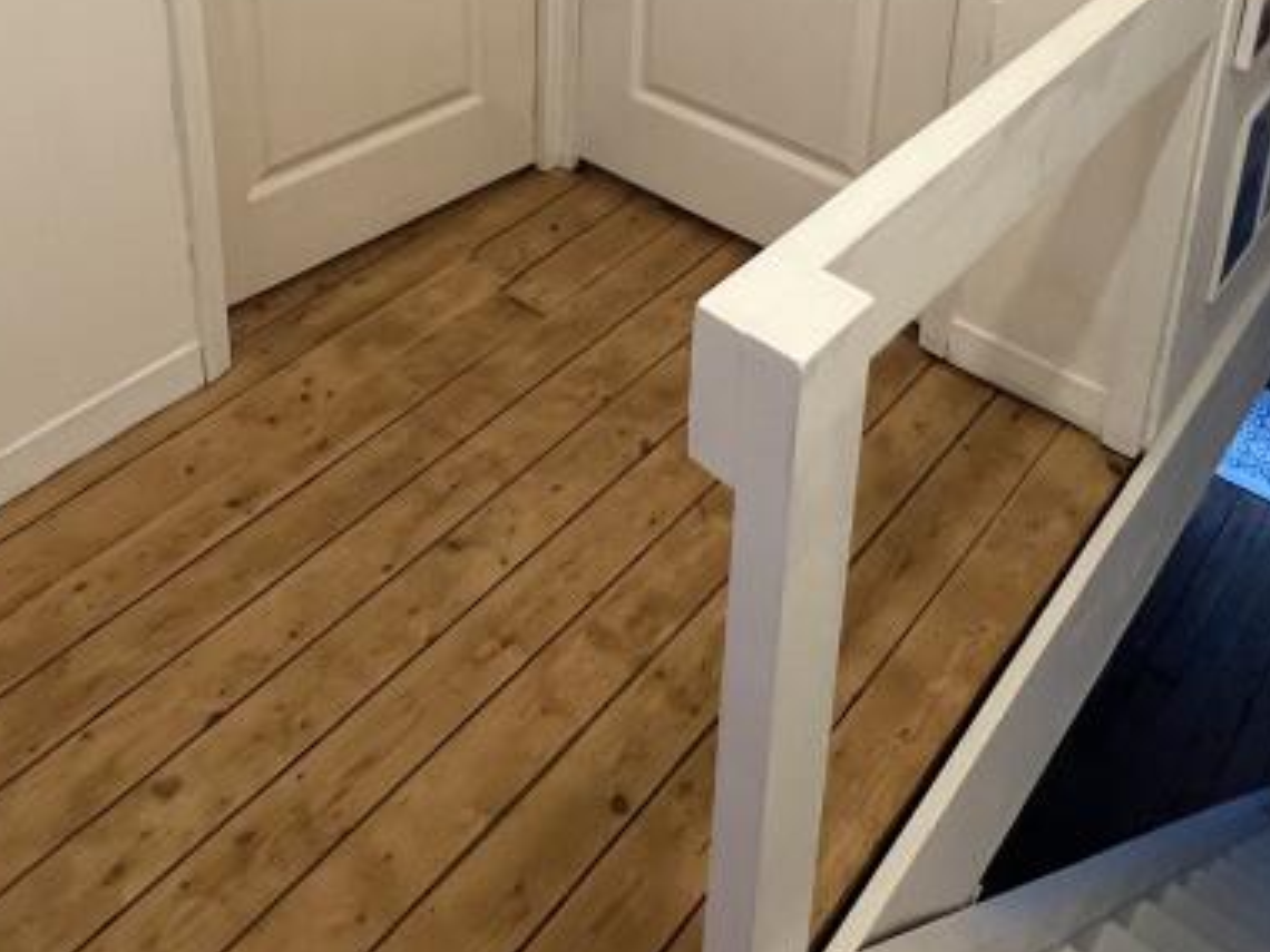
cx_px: 541
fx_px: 1284
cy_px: -157
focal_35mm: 35
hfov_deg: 52.4
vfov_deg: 33.9
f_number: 1.8
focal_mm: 1.57
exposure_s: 1/100
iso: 250
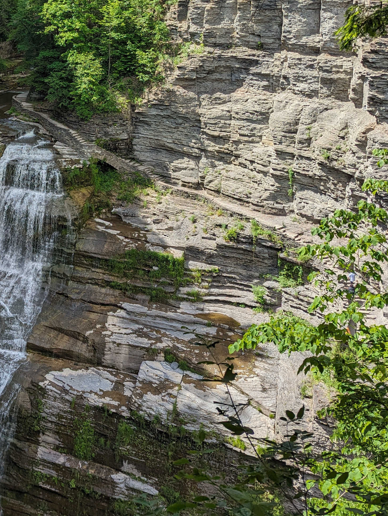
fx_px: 671
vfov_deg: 39.8
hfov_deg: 30.8
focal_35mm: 45
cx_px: 39
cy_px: 80
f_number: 1.85
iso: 30
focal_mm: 6.81
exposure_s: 1/1143
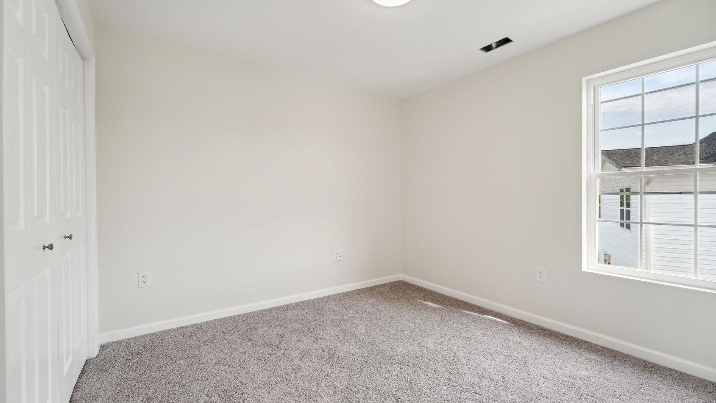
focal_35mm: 15
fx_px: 285
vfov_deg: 70.5
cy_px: 199
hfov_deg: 103.0
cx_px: 352
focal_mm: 14
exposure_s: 1/20
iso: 200
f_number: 8
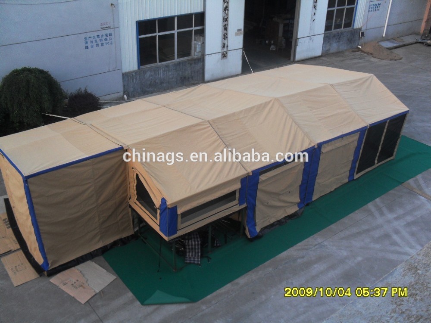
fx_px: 436
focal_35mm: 35
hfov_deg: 52.6
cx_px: 216
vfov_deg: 40.7
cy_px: 162
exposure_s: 1/45
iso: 120
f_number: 3.2
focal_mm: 6.3
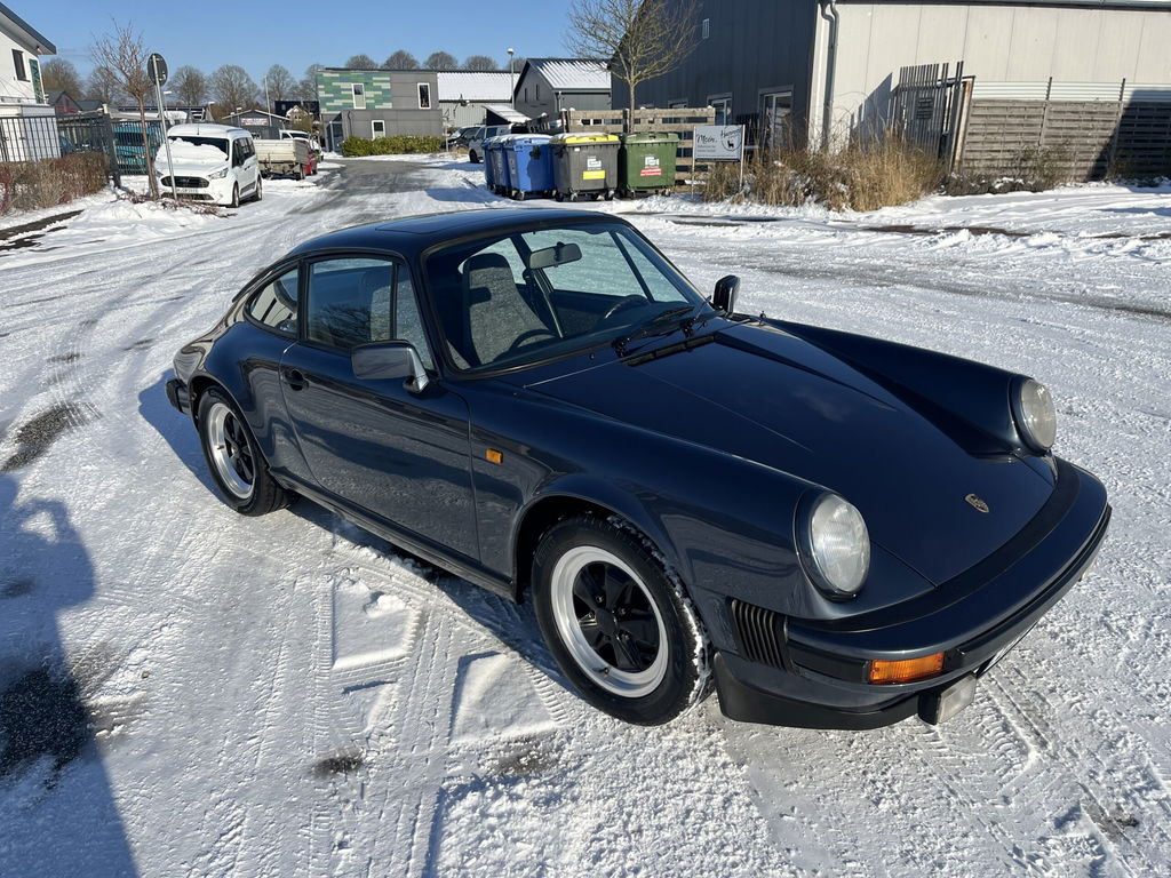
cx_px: 586
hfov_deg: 67.3
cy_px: 439
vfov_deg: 53.1
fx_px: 880
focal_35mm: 26
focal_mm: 5.1
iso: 50
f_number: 1.6
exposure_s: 1/5319
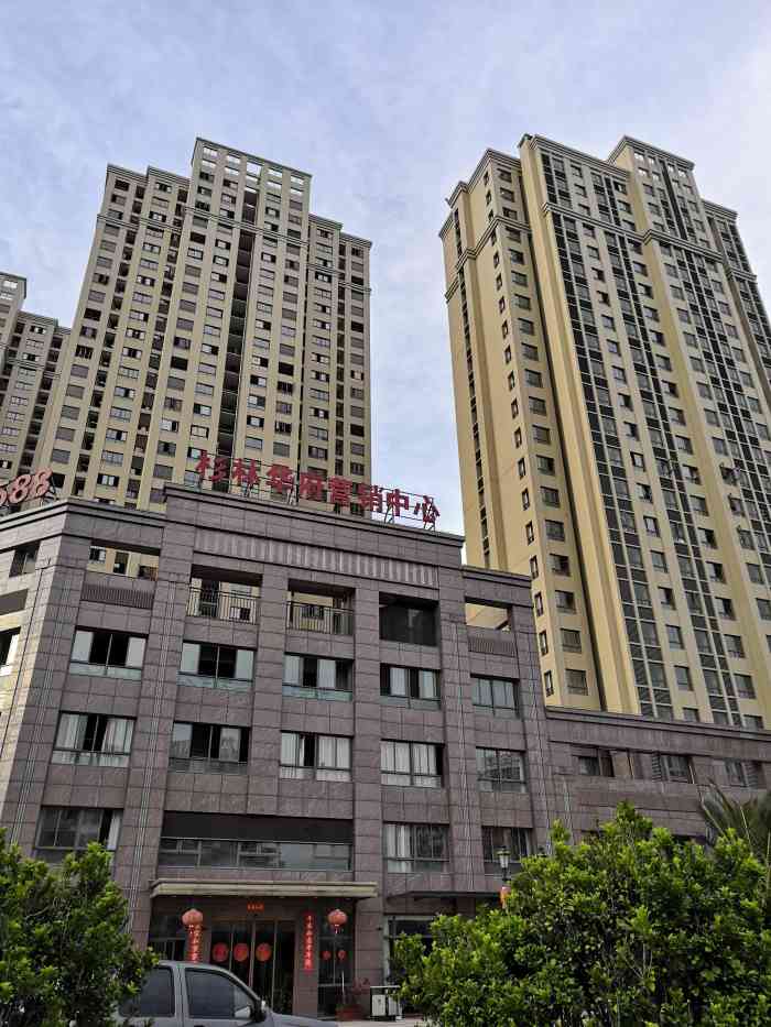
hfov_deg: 51.4
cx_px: 386
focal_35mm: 27
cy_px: 514
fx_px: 802
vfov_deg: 65.3
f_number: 1.8
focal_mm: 3.95
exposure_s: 1/909
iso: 50
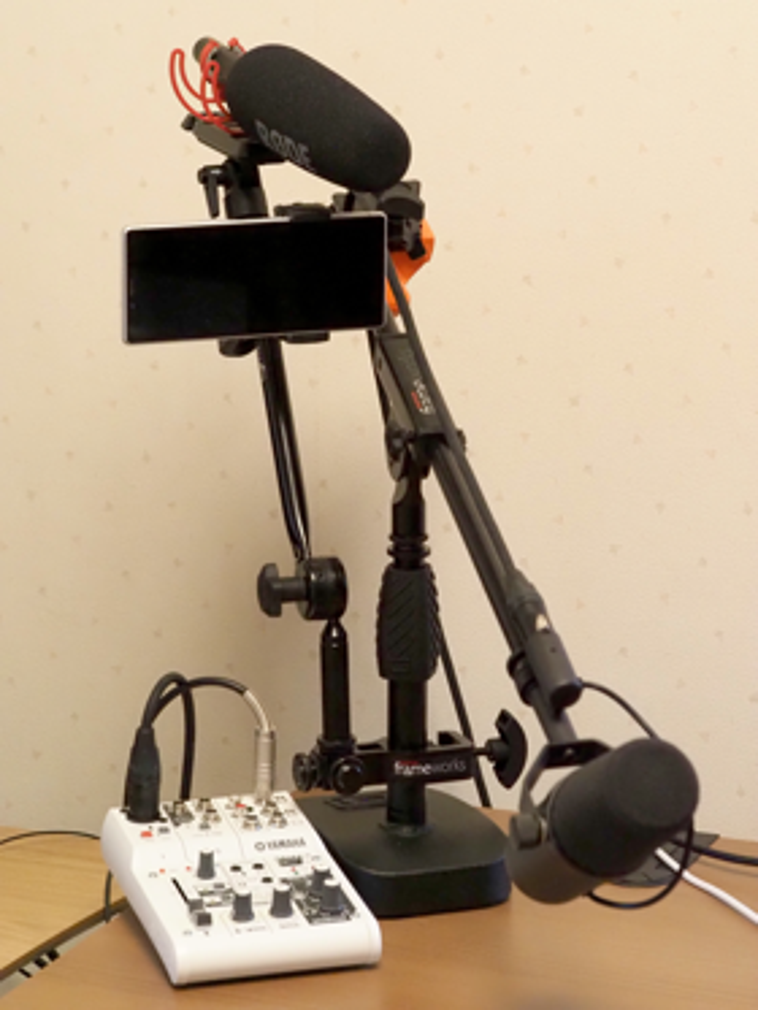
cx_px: 379
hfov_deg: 12.4
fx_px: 3502
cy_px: 505
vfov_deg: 16.4
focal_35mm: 120
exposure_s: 1/160
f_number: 5.6
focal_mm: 60
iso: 6400
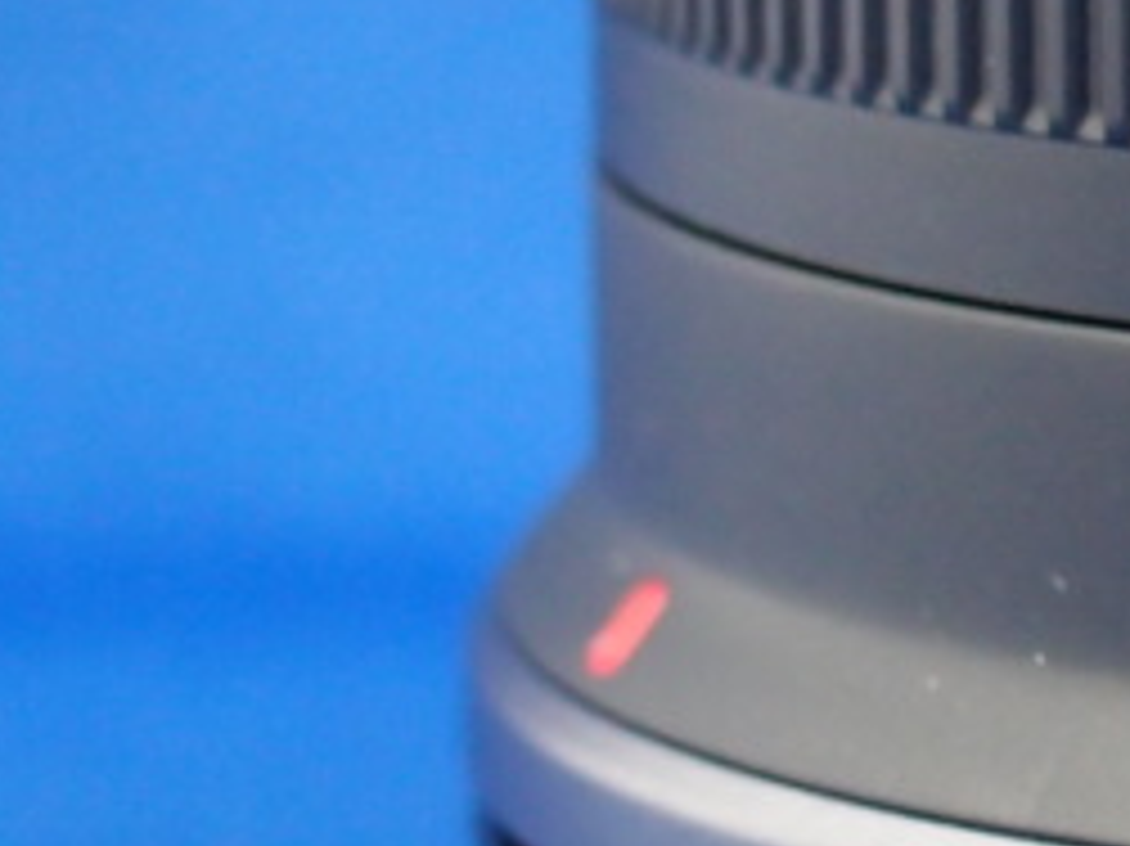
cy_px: 207
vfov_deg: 5.2
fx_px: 9364
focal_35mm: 287
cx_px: 1805
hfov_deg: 6.8
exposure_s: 1/30
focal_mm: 12.88
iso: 200
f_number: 2
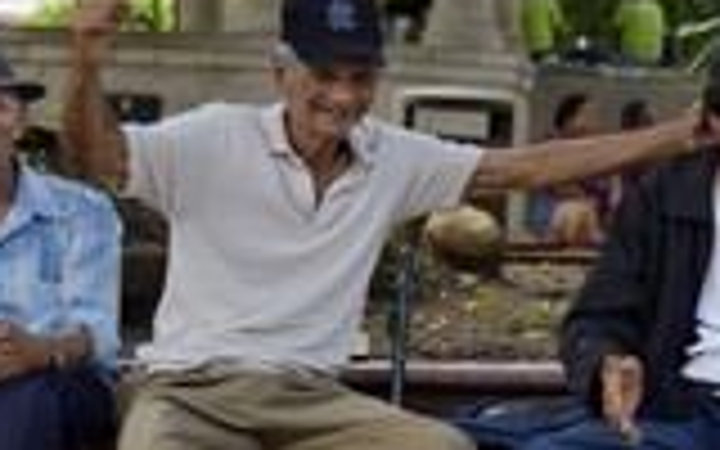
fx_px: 2629
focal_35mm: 134
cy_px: 158
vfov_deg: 9.8
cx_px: 918
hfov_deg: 14.9
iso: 200
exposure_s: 1/250
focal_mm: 50
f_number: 2.8
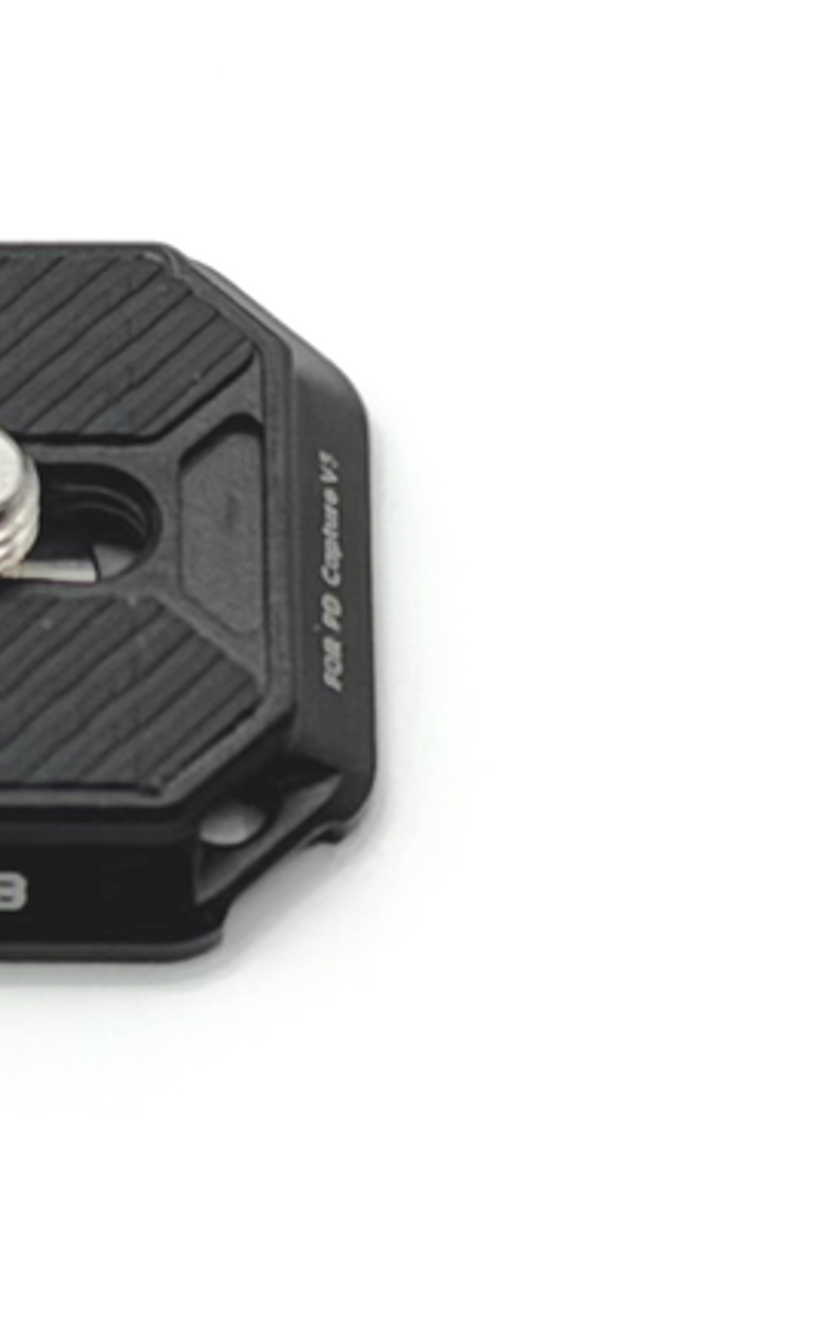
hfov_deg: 10.2
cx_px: -31
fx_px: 4582
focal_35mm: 127
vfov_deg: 16.4
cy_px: 624
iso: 64
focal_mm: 6.76
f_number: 1.78
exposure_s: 1/1264
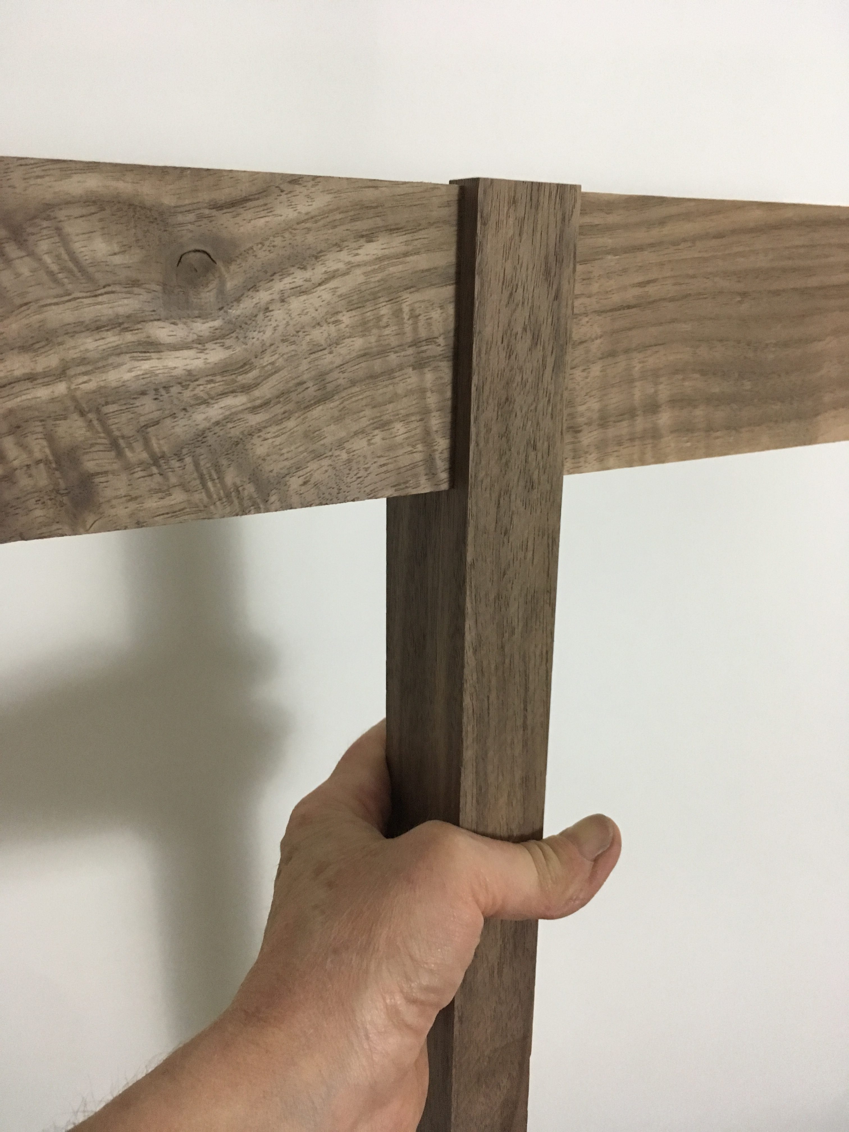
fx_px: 948
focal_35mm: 29
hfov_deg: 48.2
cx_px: 424
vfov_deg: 61.7
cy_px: 566
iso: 200
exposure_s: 1/30
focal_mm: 4.15
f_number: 2.2
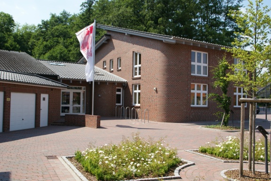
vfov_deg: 36.9
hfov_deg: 53.1
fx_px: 271
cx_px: 136
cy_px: 90
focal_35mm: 36
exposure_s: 1/250
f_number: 5.6
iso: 100
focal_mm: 24
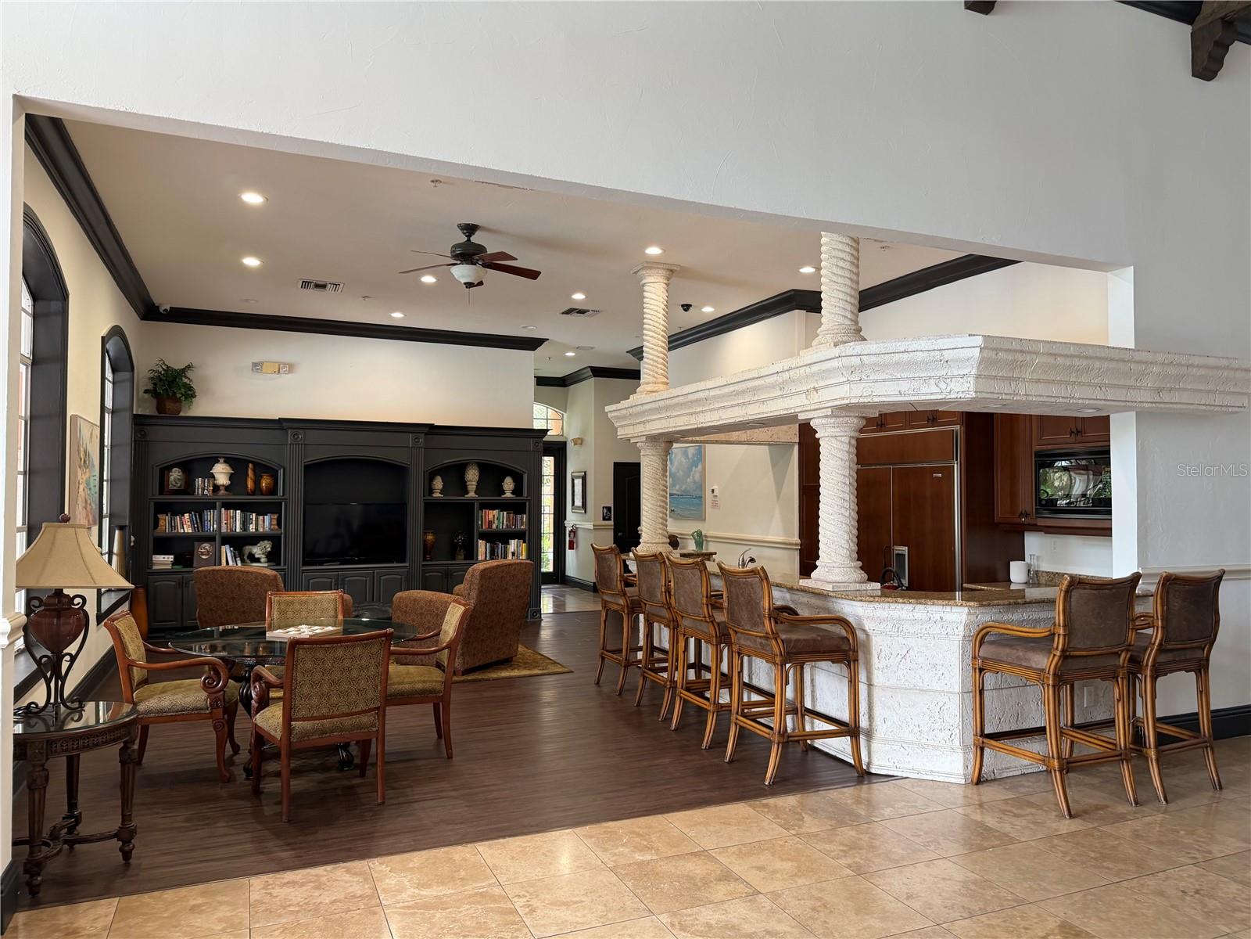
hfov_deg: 71.6
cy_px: 470
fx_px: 867
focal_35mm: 24
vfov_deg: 56.8
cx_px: 626
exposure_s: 1/121
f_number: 1.78
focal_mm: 6.76
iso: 200
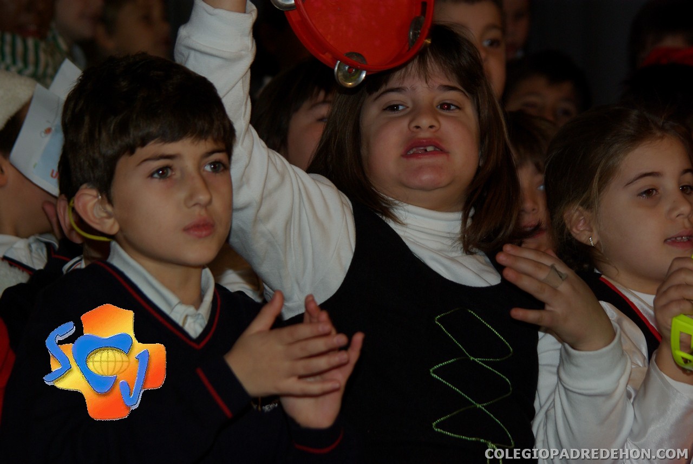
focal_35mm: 192
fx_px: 3701
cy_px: 232
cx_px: 346
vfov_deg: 7.2
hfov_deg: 10.7
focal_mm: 128
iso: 400
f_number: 6.7
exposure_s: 1/125
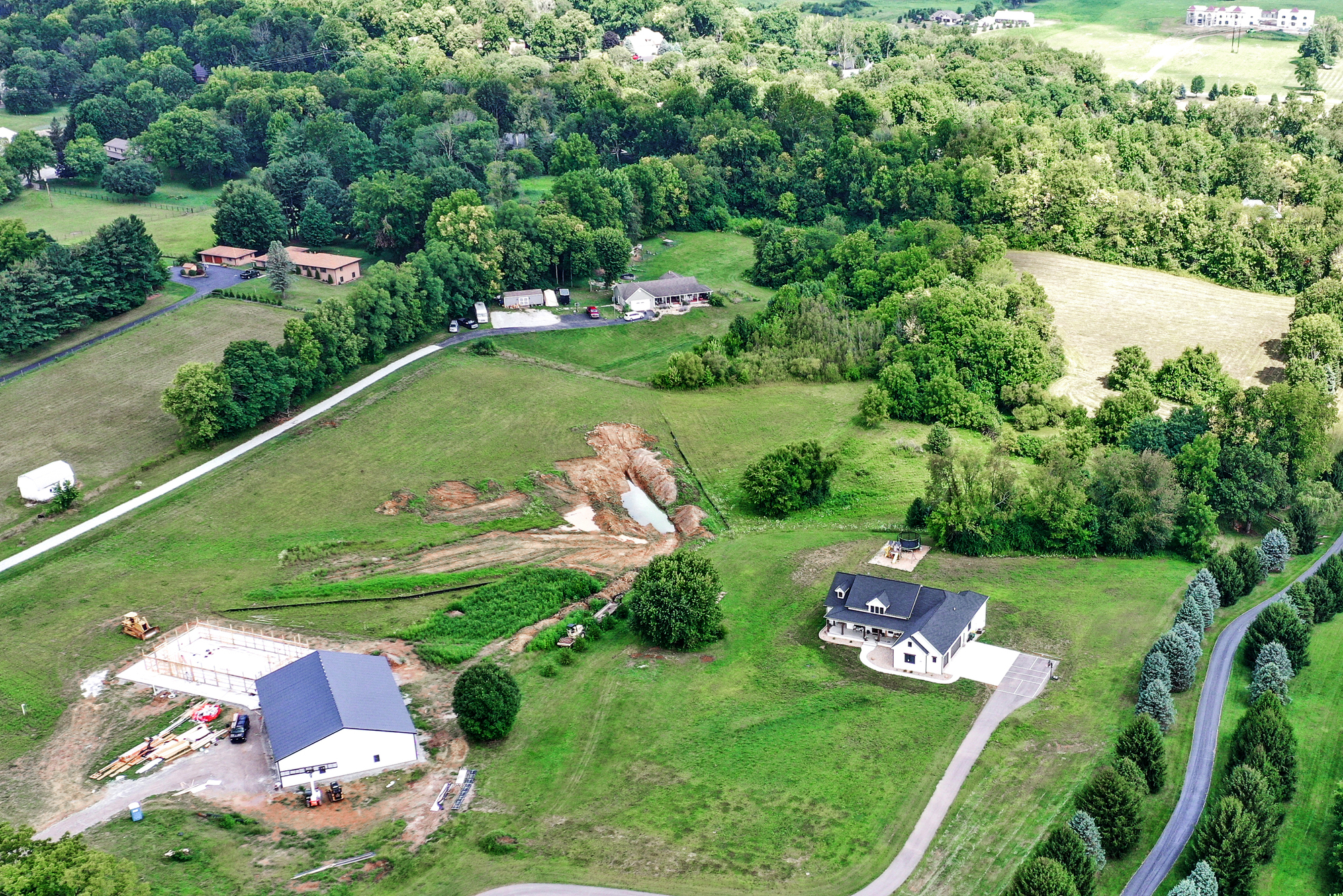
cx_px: 886
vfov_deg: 30.9
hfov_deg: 44.8
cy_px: 616
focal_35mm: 43
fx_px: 1604
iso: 100
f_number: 4.5
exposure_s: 1/160
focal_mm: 10.26
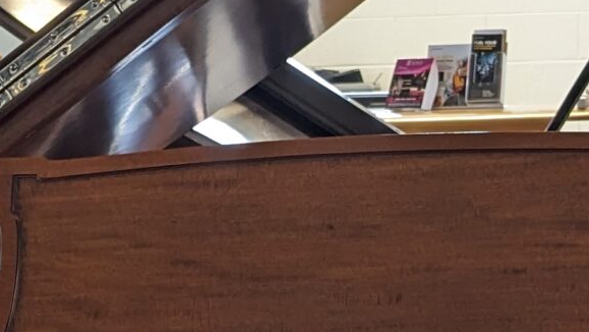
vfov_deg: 9.0
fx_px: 2031
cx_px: 441
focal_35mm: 130
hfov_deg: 16.4
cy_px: 545
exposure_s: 1/24
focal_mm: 4.38
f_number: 1.73
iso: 66
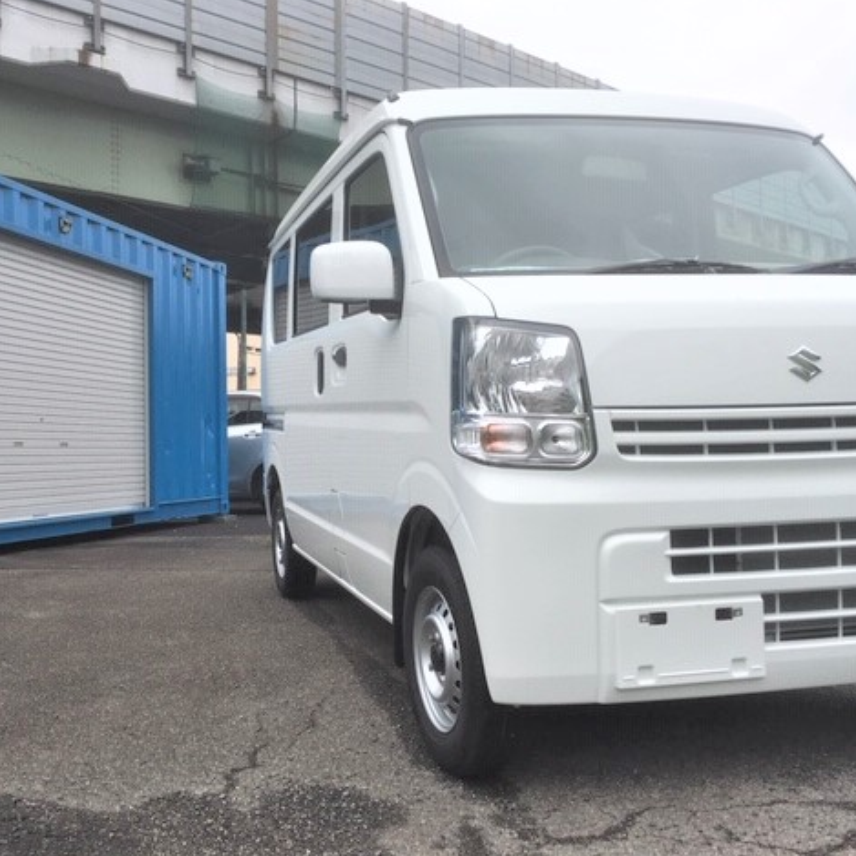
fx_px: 979
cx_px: 349
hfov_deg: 47.0
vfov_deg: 47.2
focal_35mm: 35
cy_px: 425
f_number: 2.2
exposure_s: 1/1603
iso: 25
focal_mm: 4.15
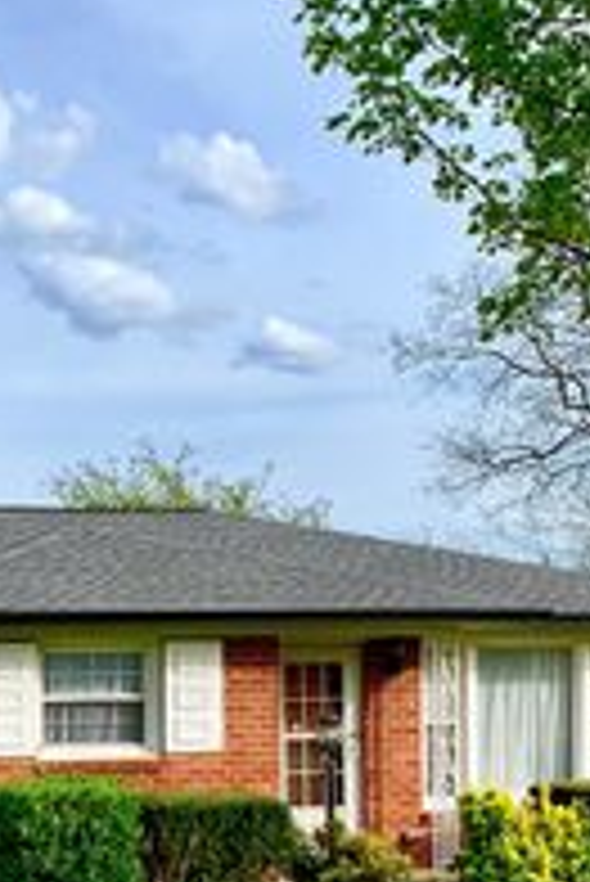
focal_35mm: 69
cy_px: 720
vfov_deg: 28.5
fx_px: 1693
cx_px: -54
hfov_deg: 19.0
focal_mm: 4.25
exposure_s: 1/972
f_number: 1.8
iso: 25
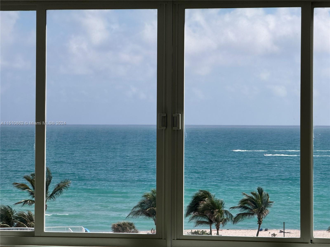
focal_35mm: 120
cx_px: 165
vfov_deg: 12.3
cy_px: 124
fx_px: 1144
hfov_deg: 16.4
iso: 50
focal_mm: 15.66
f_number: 2.8
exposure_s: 1/990
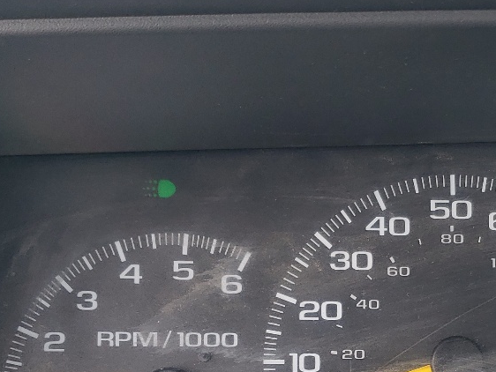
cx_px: 432
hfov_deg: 25.6
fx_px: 1061
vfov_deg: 19.2
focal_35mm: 74
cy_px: 391
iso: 50
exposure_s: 1/132
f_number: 1.5
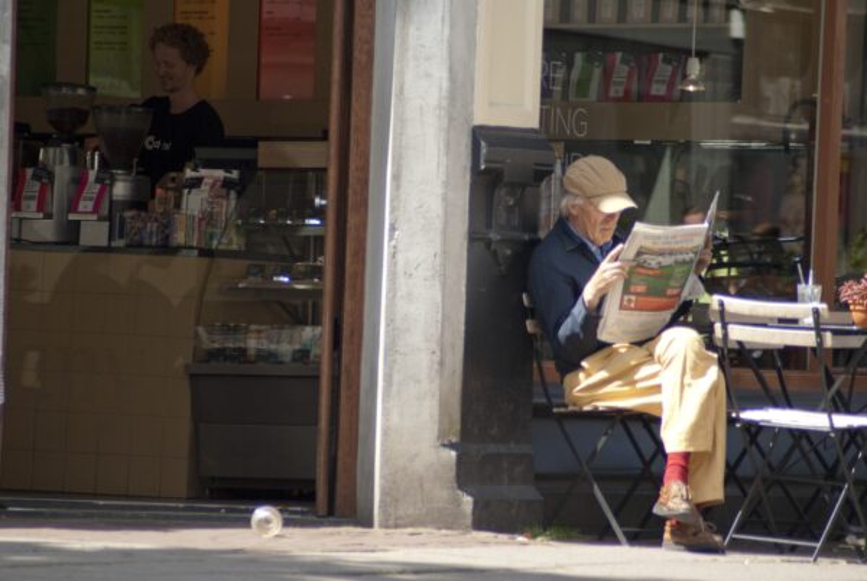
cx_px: 434
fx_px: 6512
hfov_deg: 7.6
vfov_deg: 5.1
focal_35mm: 270
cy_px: 290
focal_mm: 180
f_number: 4.5
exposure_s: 1/320
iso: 125
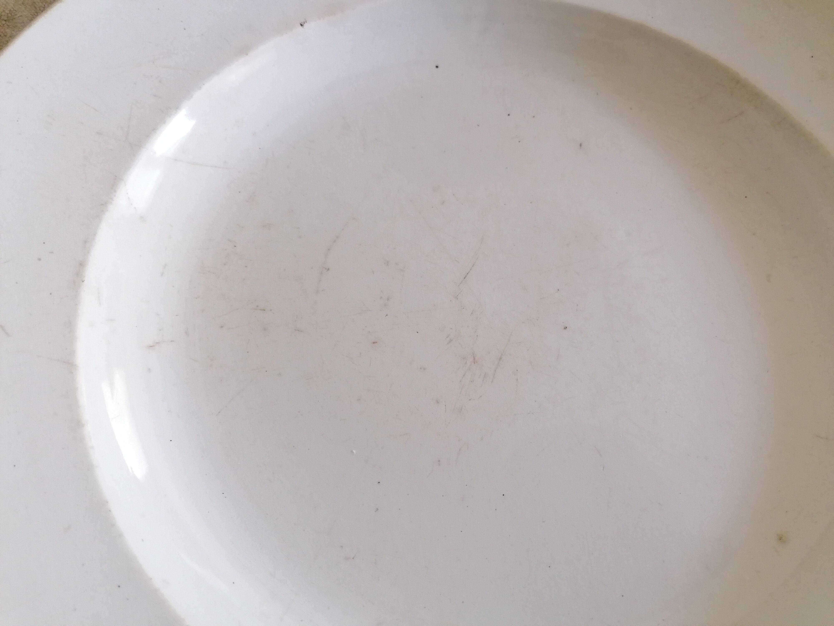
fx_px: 651
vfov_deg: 51.4
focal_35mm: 27
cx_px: 417
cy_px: 313
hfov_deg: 65.3
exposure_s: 1/30
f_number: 1.8
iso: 320
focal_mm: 4.75
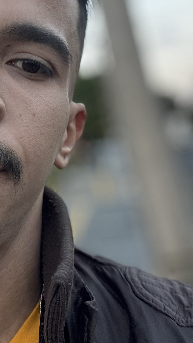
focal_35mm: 57
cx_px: -29
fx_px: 519
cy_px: 132
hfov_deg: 20.0
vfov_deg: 36.4
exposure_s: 1/60
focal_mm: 2.69
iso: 100
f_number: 1.9
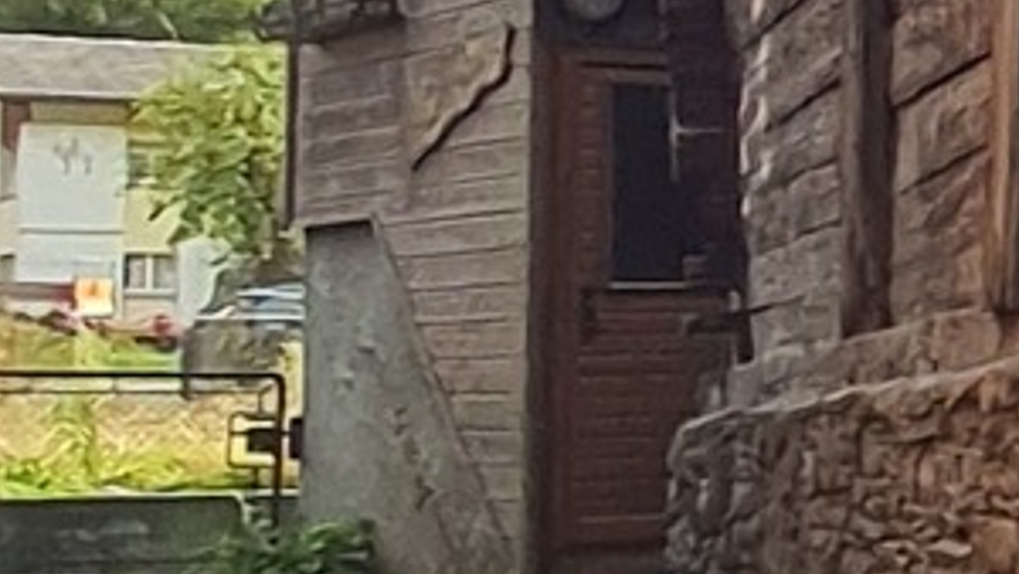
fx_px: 3271
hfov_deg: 11.8
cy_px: 132
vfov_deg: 10.0
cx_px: 2857
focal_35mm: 121
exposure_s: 1/438
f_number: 2.2
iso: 50
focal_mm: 1.74
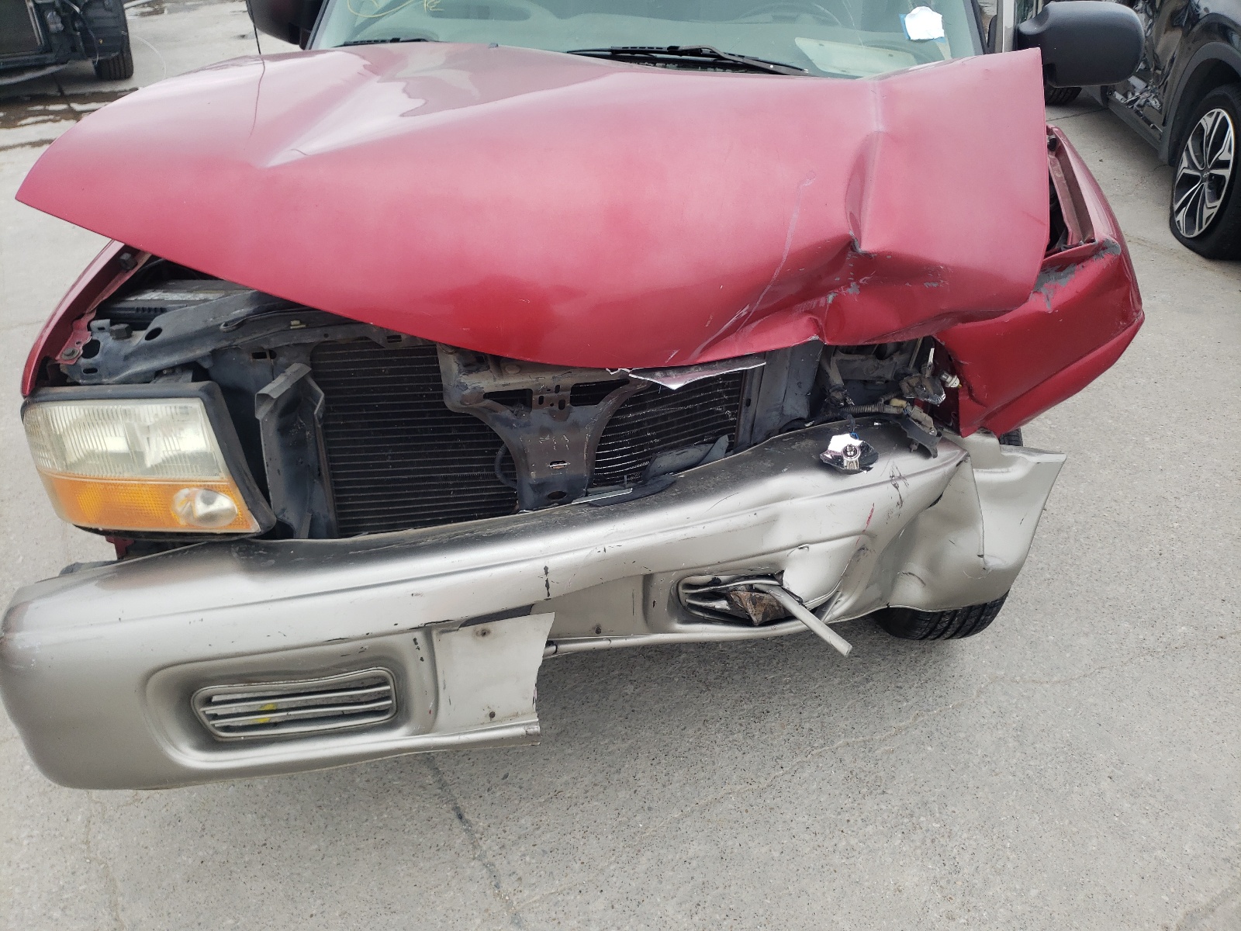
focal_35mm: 26
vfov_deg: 53.1
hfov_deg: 67.3
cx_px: 620
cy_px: 466
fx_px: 932
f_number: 1.5
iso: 50
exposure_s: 1/182
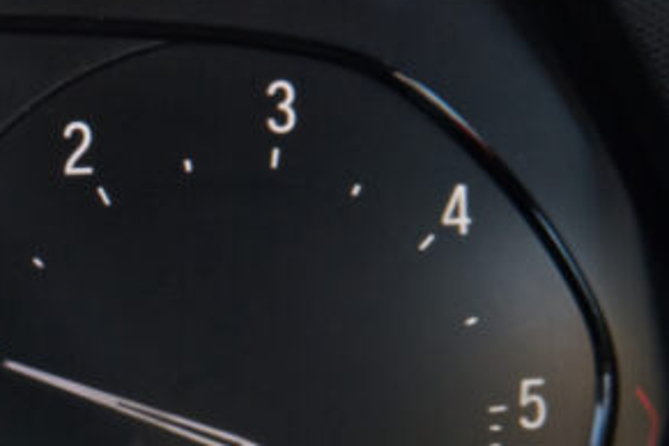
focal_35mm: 123
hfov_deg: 14.8
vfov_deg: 11.0
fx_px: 2286
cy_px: 495
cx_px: -485
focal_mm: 23.5
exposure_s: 1/160
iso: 2000
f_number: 8
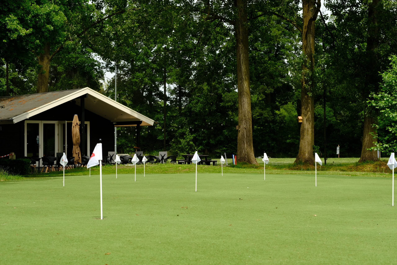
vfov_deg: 16.3
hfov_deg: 24.2
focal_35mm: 84
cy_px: 132
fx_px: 926
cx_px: 198
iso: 160
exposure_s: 1/170
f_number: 9
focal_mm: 56
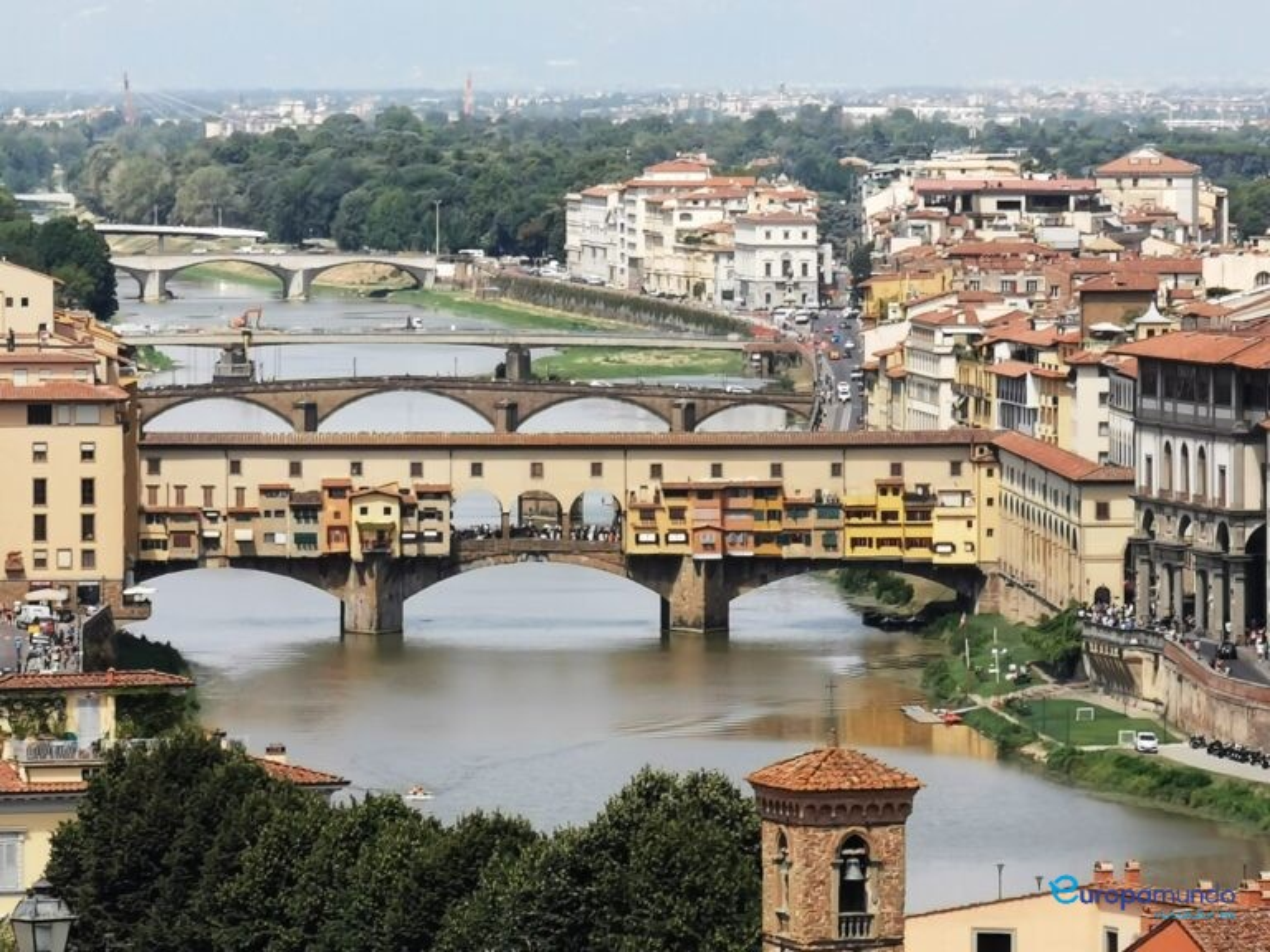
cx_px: 635
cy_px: 476
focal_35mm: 266
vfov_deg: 5.6
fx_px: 9759
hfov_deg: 7.4
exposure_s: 1/498
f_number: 3.4
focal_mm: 14.46
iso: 50
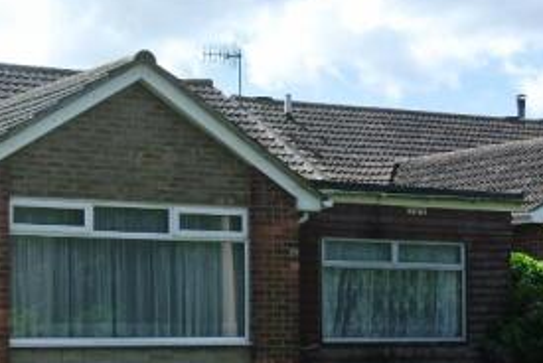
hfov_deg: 21.4
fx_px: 1434
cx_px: 187
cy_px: 323
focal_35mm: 95
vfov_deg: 14.3
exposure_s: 1/640
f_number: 4.5
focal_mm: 15.1
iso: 100
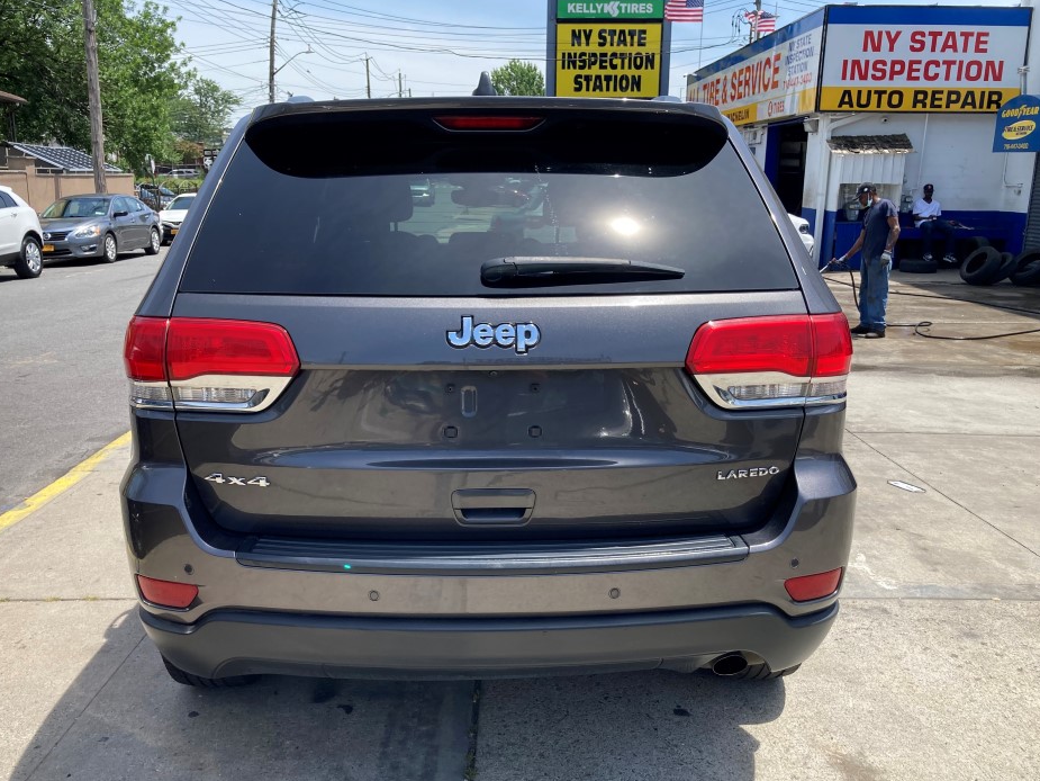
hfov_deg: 58.3
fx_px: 931
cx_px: 496
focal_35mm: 31
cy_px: 405
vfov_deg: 45.4
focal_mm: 3.99
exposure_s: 1/1000
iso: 20
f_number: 1.8
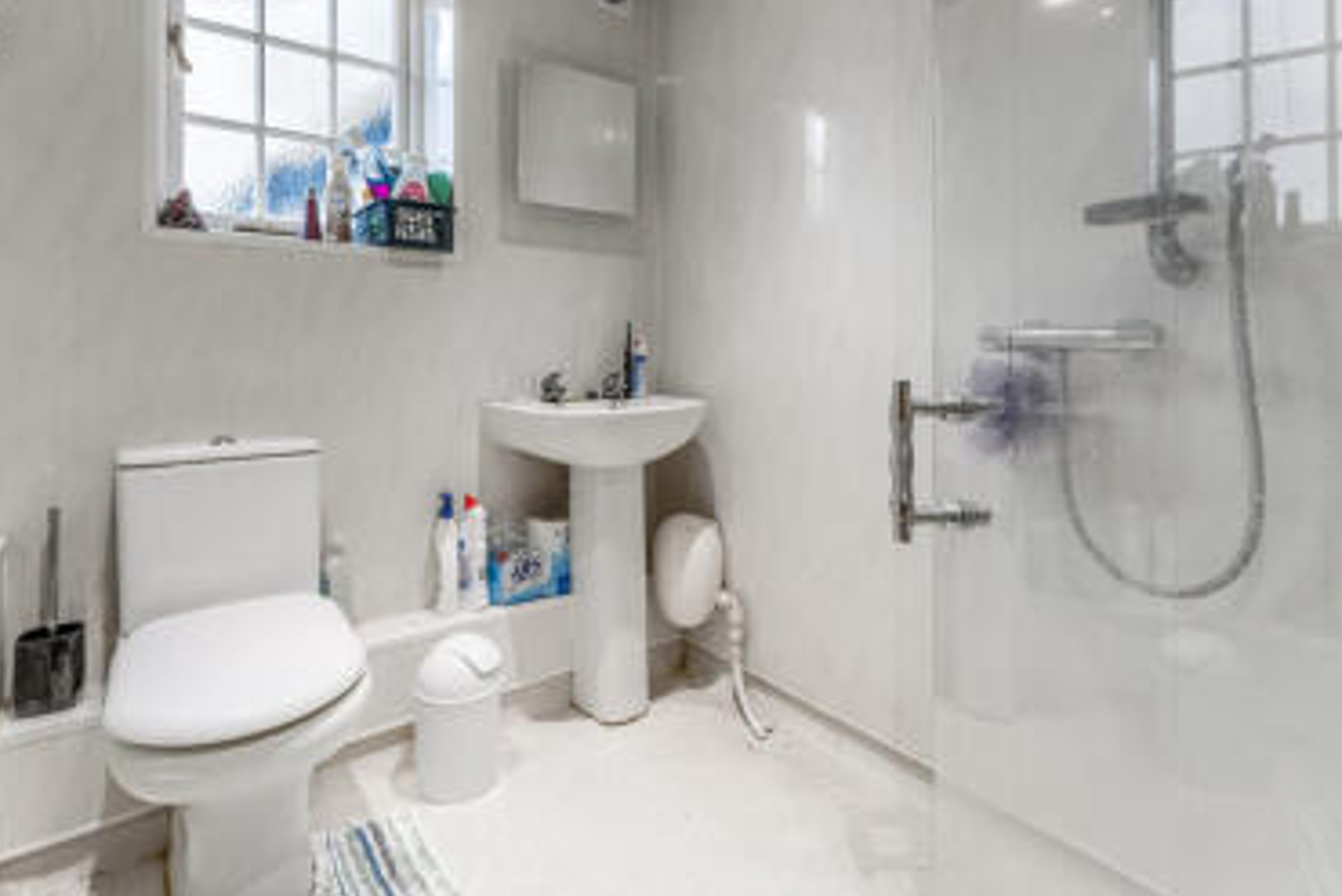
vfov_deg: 66.5
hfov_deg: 90.0
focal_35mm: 18
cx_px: 649
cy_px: 343
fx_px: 671
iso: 200
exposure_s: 1/6
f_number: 8
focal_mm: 14
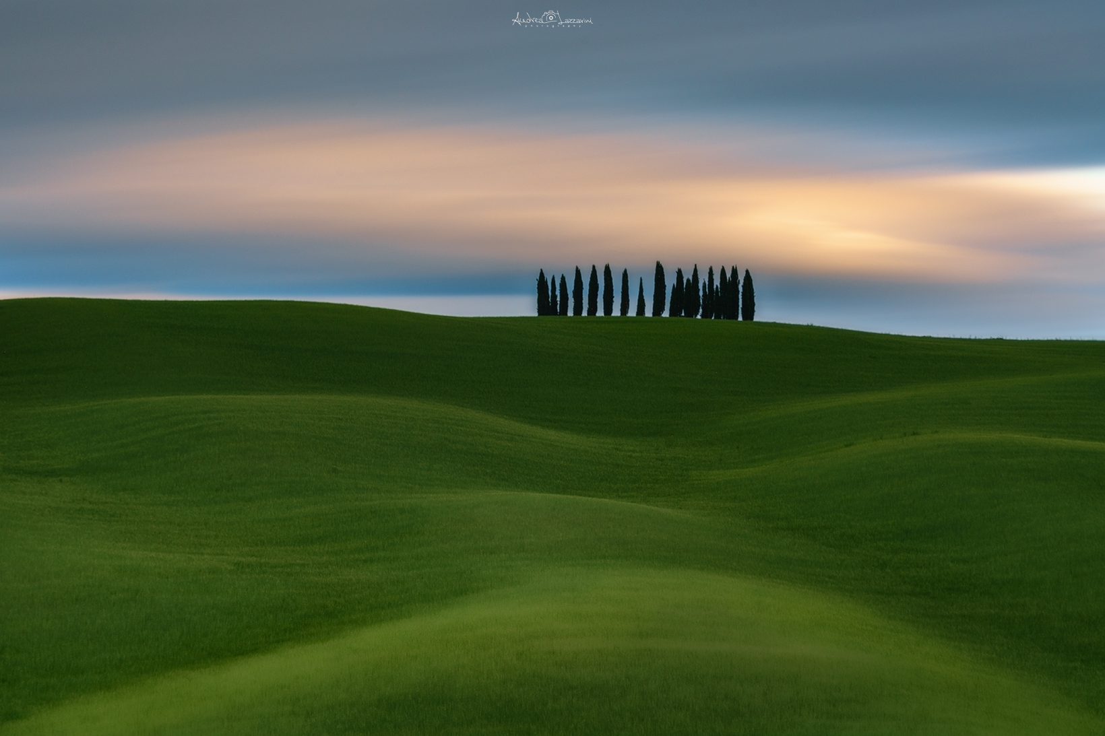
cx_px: 552
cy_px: 368
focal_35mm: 110
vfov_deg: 12.5
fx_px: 3376
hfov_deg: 18.6
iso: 100
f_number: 11
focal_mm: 110
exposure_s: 307
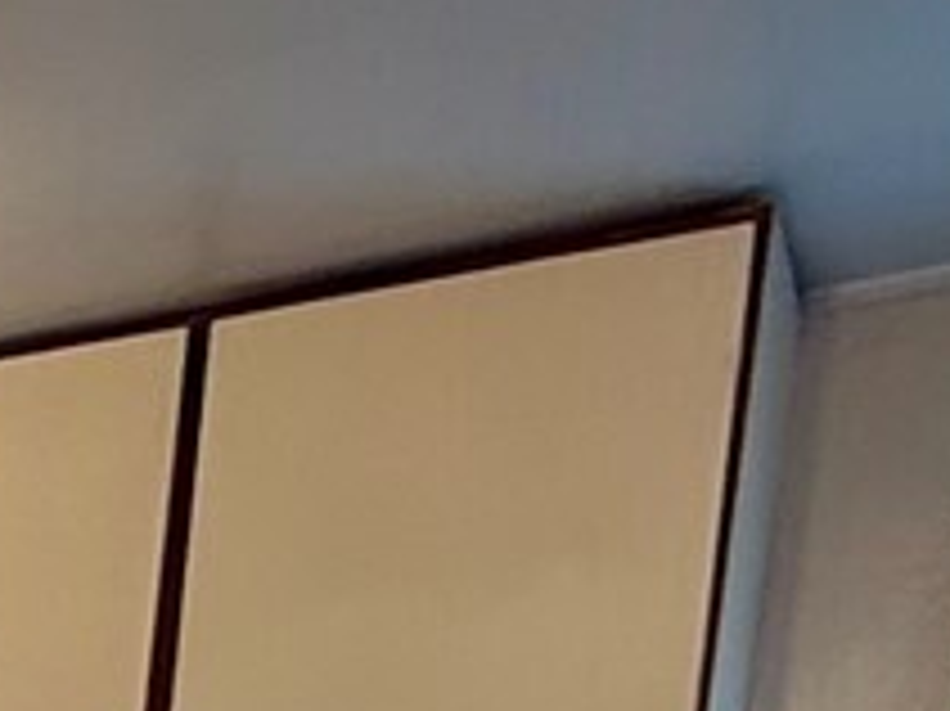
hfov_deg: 12.2
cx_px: -1652
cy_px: 1742
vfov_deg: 11.4
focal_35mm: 106
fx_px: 2907
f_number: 2.2
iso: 160
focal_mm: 2.22
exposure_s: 1/120
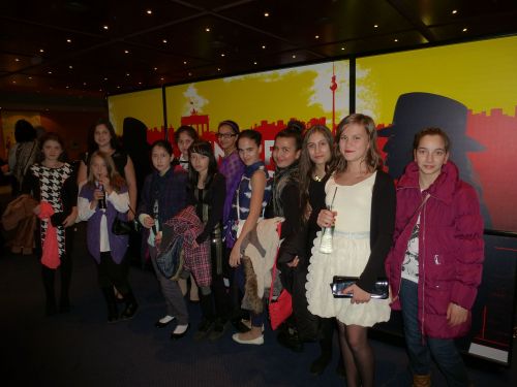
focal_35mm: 24
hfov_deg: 71.6
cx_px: 258
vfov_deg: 56.8
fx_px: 358
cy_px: 194
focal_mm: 4.3
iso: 200
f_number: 3.3
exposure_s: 1/60
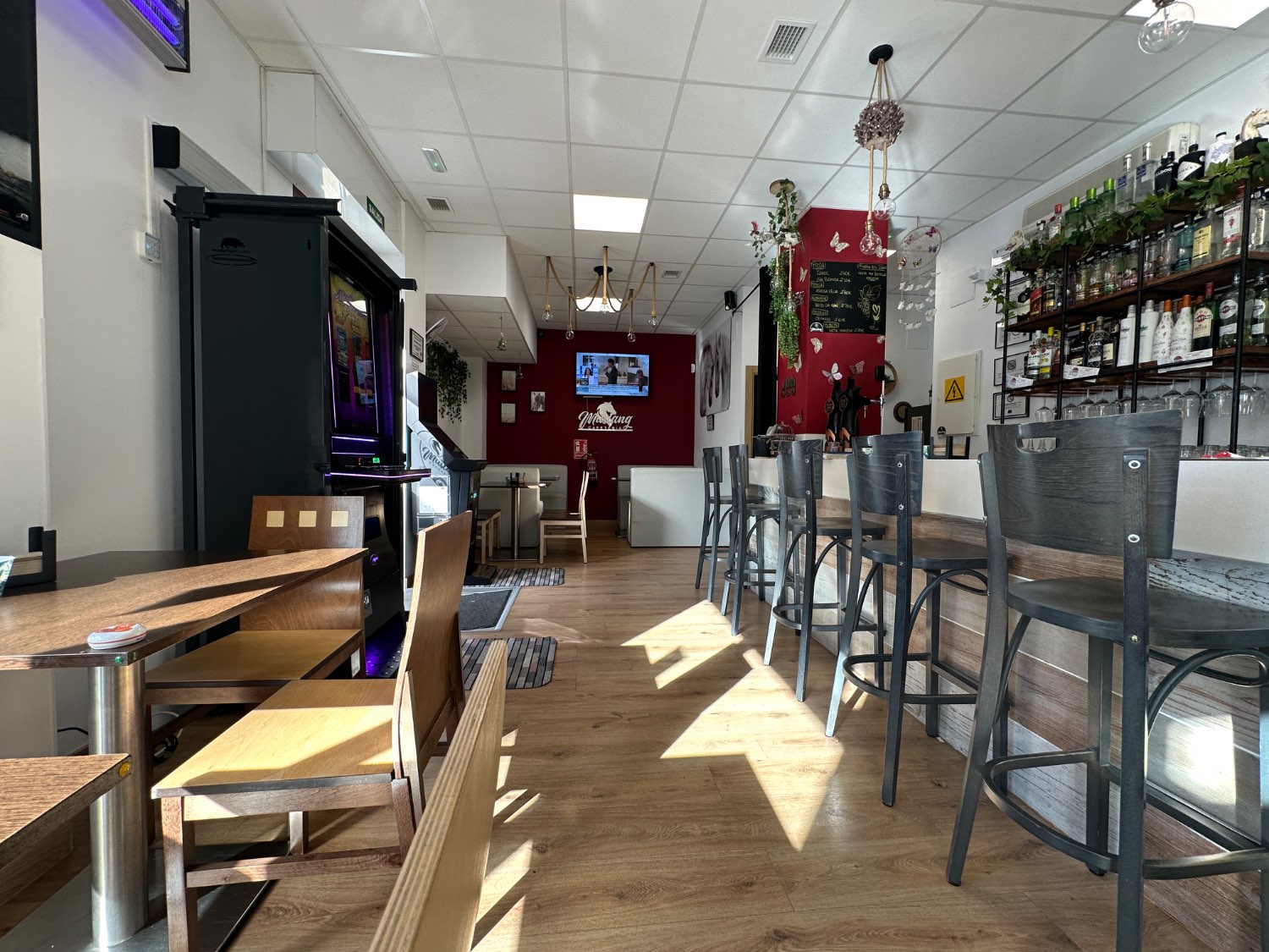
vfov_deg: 85.7
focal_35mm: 14
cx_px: 634
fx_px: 513
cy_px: 476
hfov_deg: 102.1
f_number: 2.2
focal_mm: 2.22
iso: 100
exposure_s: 1/100
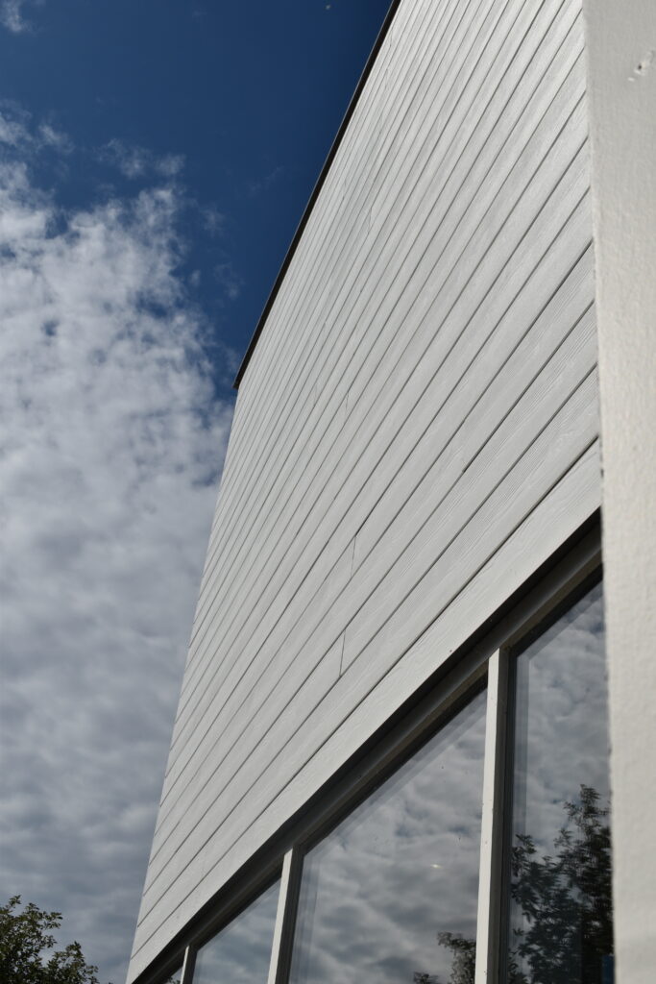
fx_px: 1148
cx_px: 328
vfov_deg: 46.4
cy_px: 492
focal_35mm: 42
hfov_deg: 31.9
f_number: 11
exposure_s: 1/500
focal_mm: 28
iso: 100
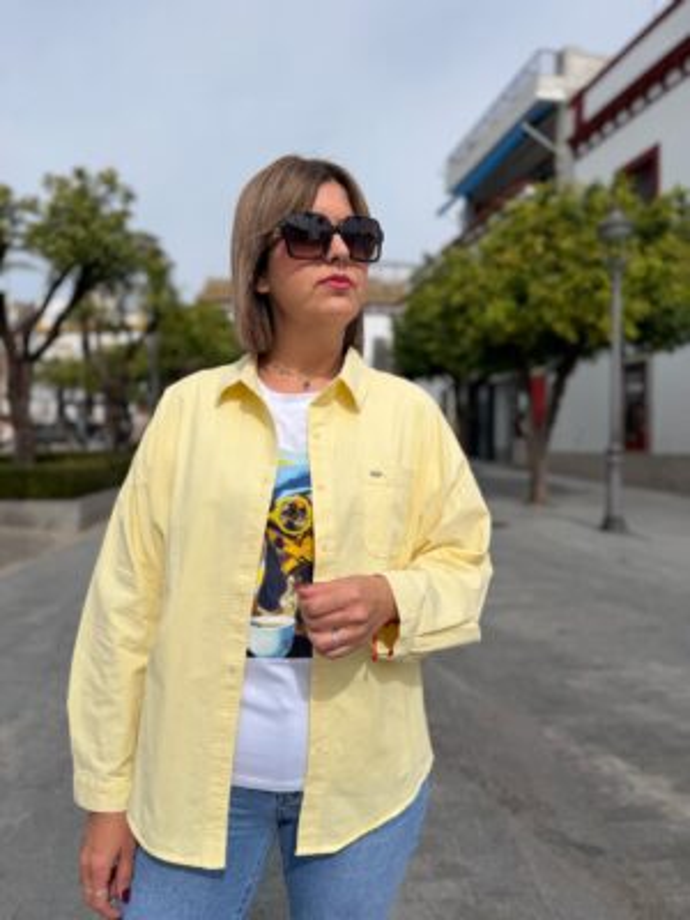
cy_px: 460
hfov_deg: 56.8
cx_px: 345
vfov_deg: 71.6
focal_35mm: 24
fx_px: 638
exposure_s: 1/7353
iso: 80
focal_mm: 6.76
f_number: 1.78
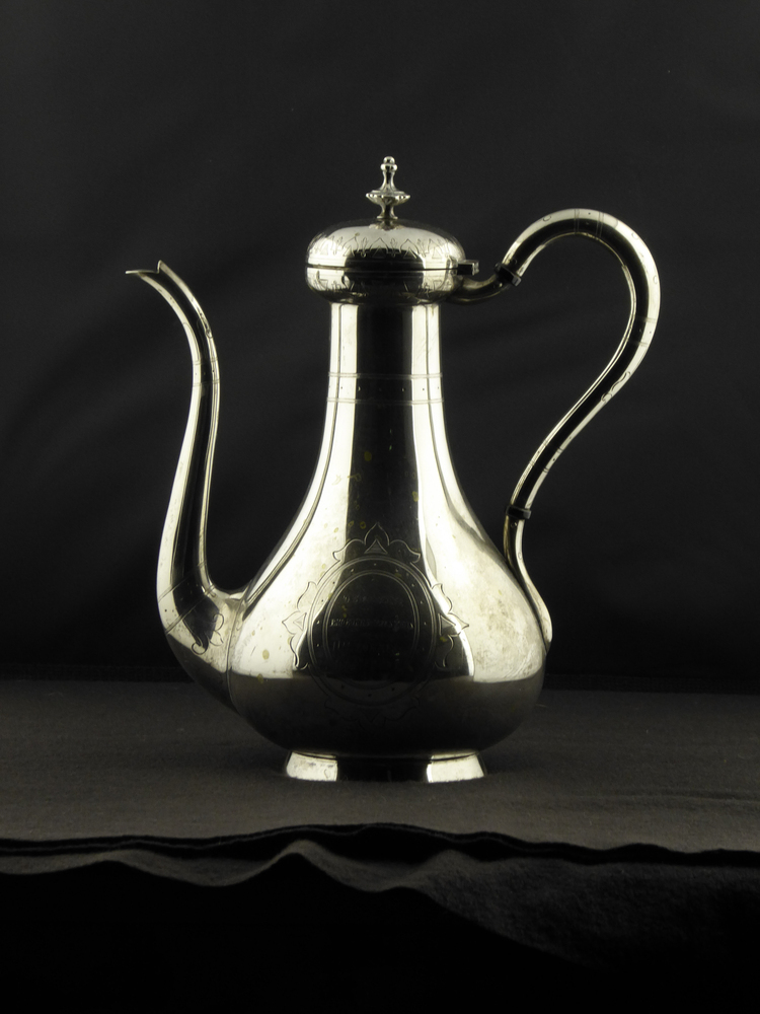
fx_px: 5855
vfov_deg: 9.9
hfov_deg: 7.4
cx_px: 380
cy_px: 507
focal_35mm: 200
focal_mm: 35.8
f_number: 5.6
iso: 200
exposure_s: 1/60
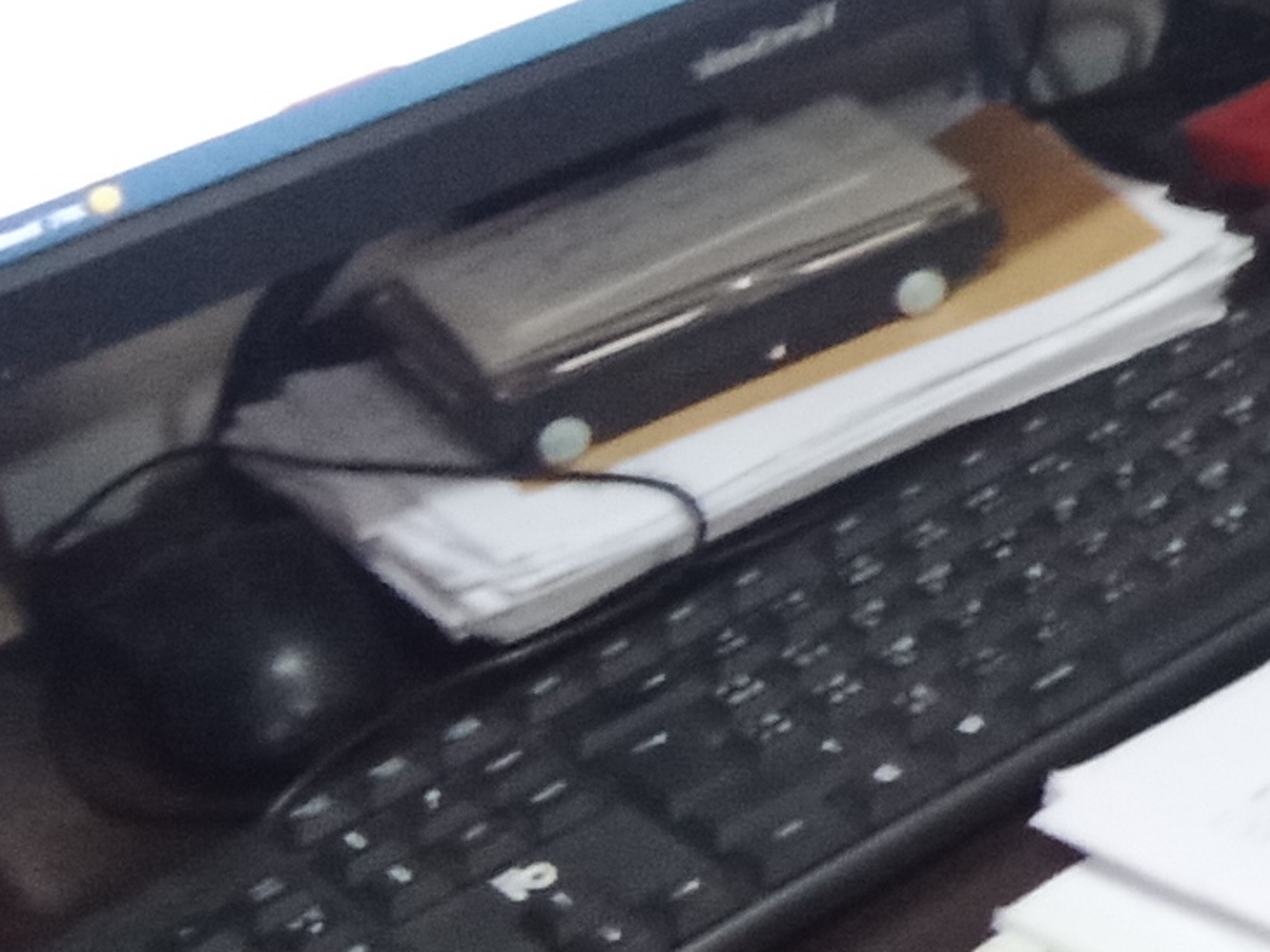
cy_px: 76
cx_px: 2502
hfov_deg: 14.3
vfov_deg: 12.7
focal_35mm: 116
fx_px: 4256
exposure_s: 1/20
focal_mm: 2.78
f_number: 2.05
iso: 641
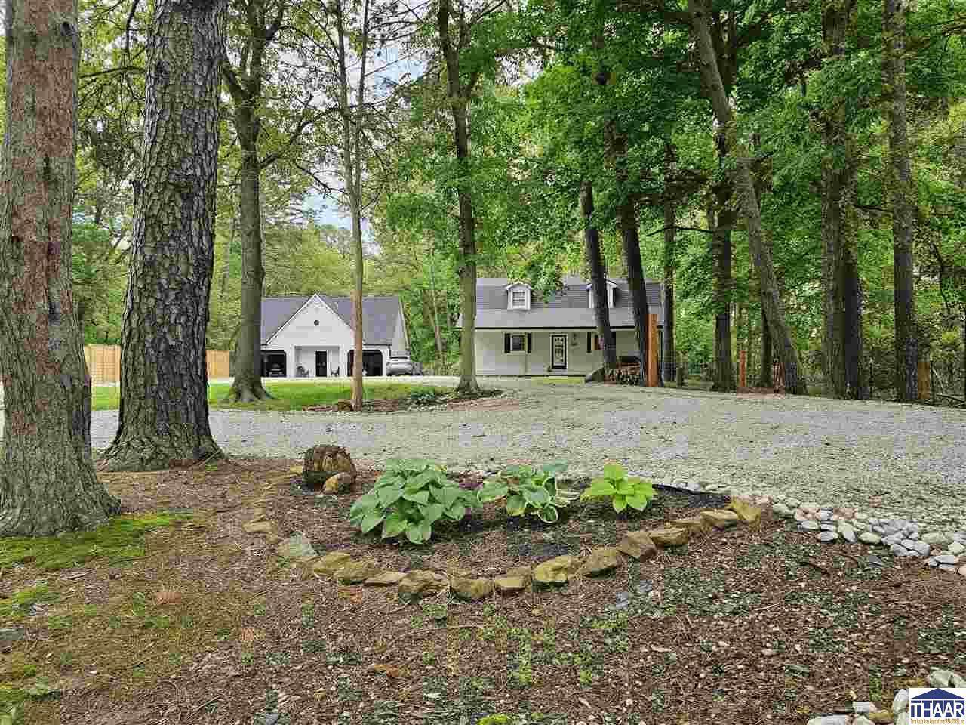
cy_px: 362
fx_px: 642
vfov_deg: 58.9
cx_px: 483
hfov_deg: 73.9
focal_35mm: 23
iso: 20
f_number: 1.7
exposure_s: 1/180
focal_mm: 6.3
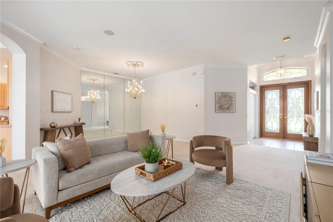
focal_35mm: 16
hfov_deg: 98.6
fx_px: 143
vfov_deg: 75.5
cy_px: 111
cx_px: 166
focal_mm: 15.5
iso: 200
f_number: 8
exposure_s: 1/4
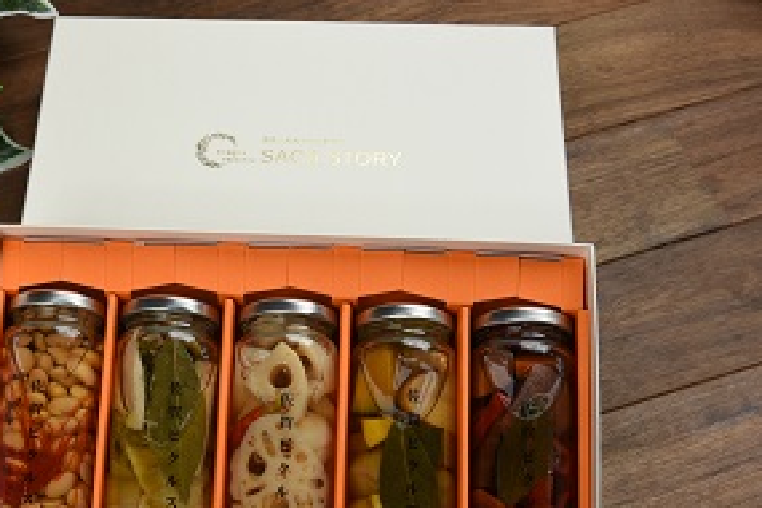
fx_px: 1503
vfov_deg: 19.1
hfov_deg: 28.2
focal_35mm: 71
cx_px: 218
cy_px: 380
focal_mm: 45
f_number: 11
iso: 250
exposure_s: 1/160
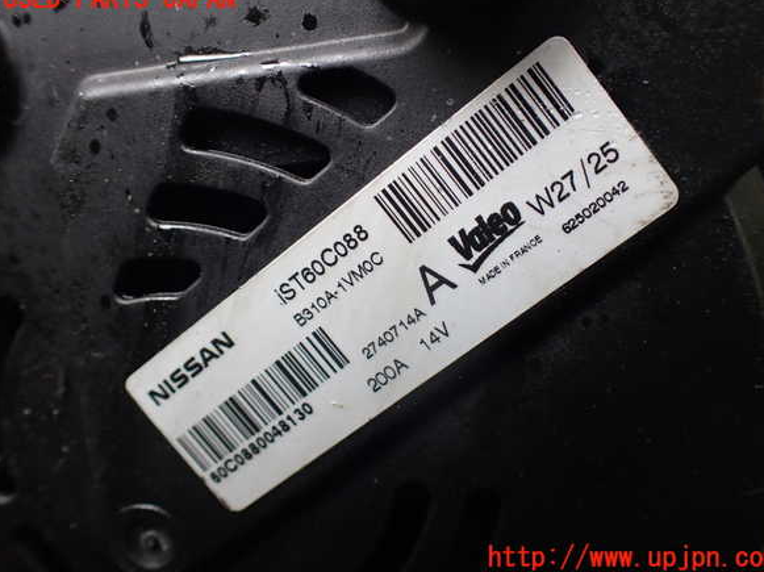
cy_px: 279
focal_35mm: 31
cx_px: 391
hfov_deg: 58.4
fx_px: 684
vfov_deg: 45.4
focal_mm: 5.4
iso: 320
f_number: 2.3
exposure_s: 1/125
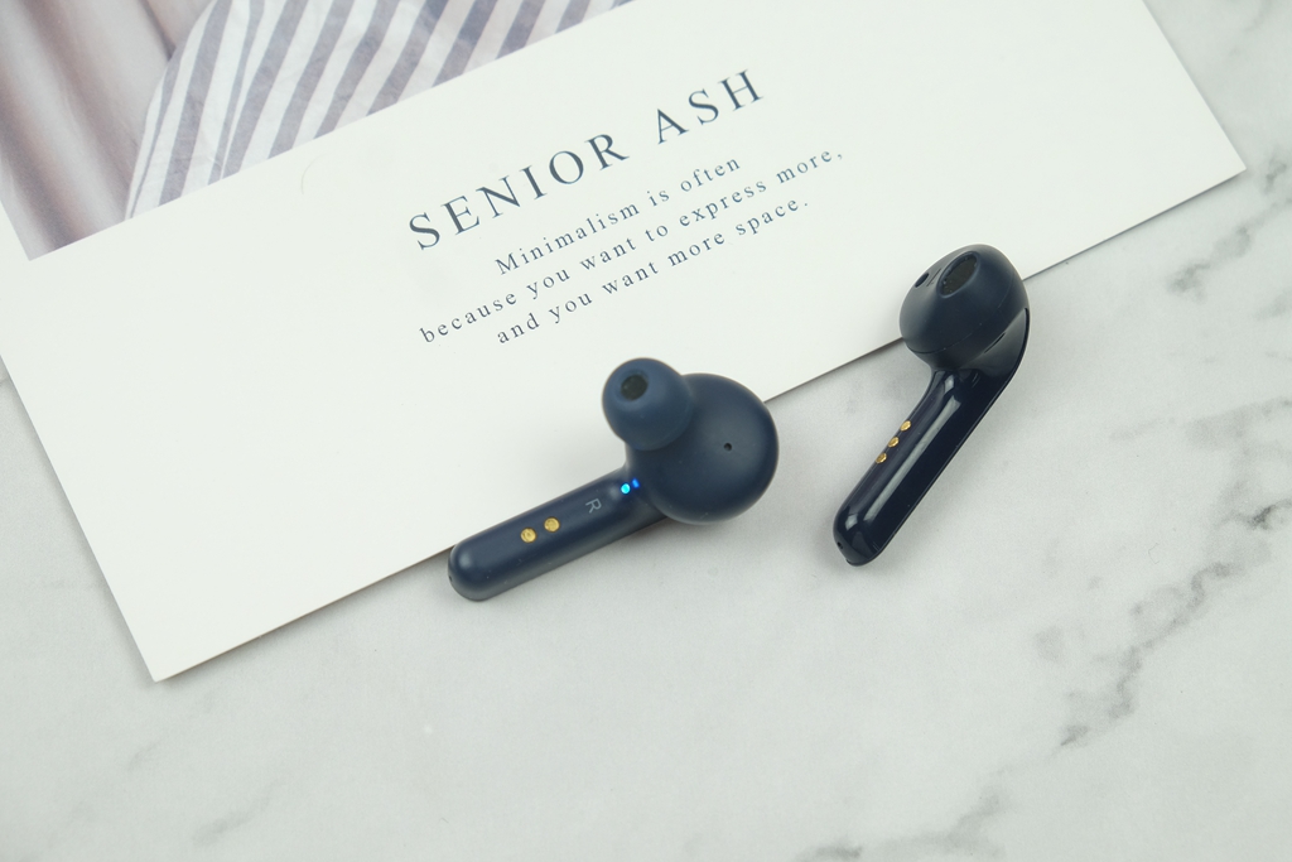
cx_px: 646
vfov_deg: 16.5
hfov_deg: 24.5
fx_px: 2979
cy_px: 431
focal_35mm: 83
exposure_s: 1/45
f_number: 6.4
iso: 500
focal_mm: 55
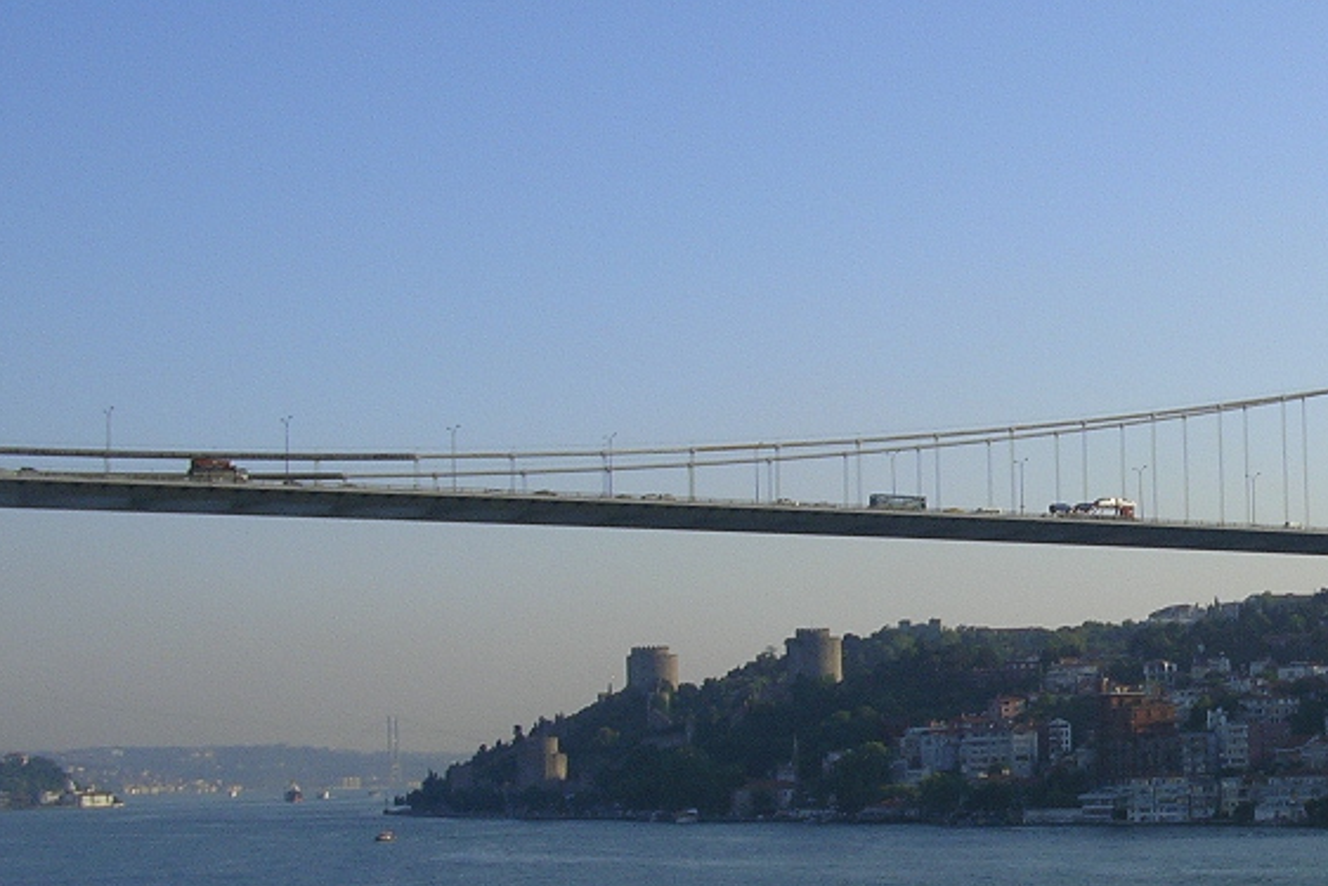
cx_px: 1122
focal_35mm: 72
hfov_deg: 27.3
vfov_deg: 18.9
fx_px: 2657
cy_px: 574
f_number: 4.1
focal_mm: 5.8
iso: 50
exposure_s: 1/640
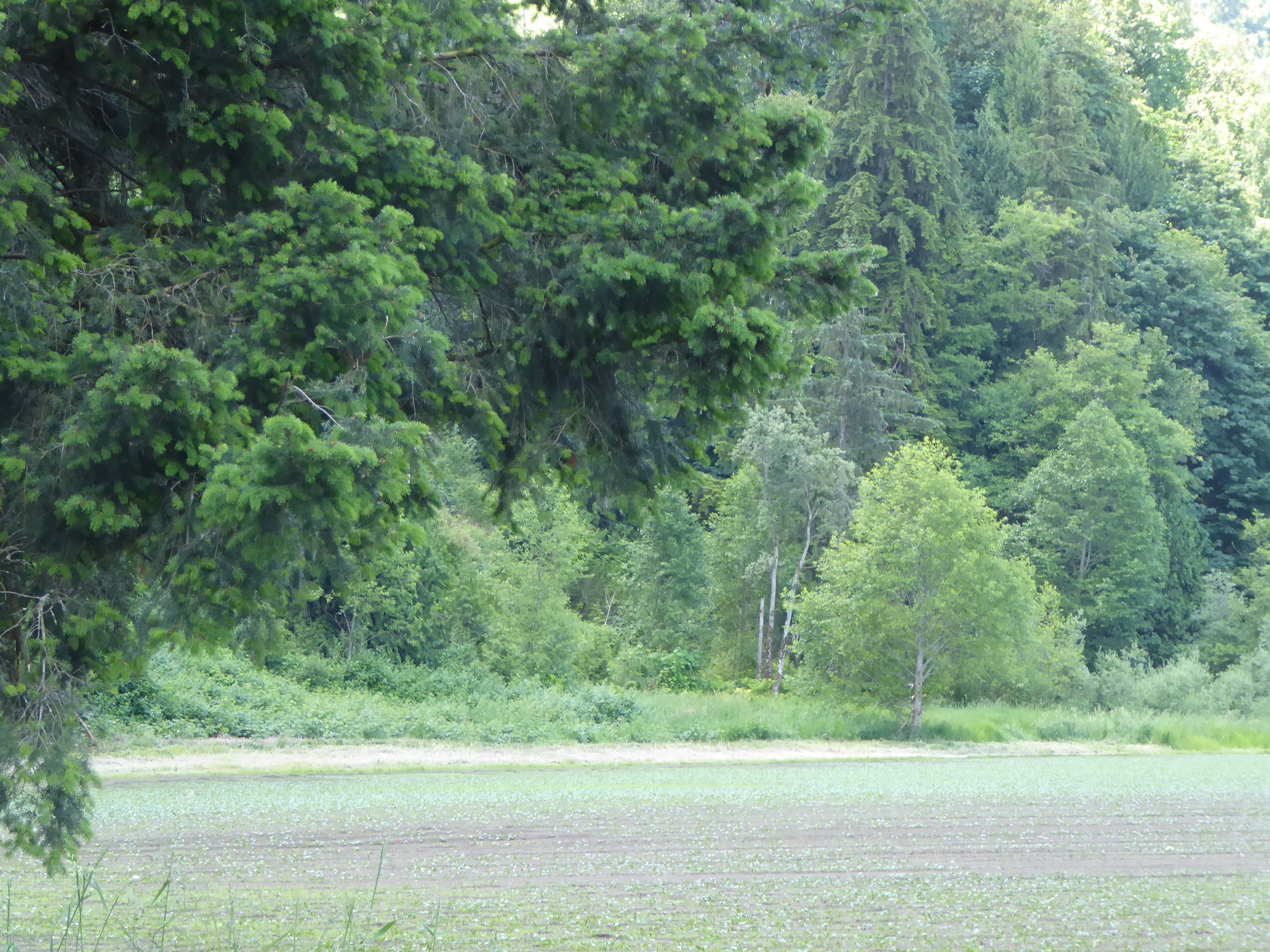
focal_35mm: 117
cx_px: 635
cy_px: 476
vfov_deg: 12.7
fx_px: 4293
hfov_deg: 16.8
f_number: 5.1
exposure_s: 1/60
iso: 320
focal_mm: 19
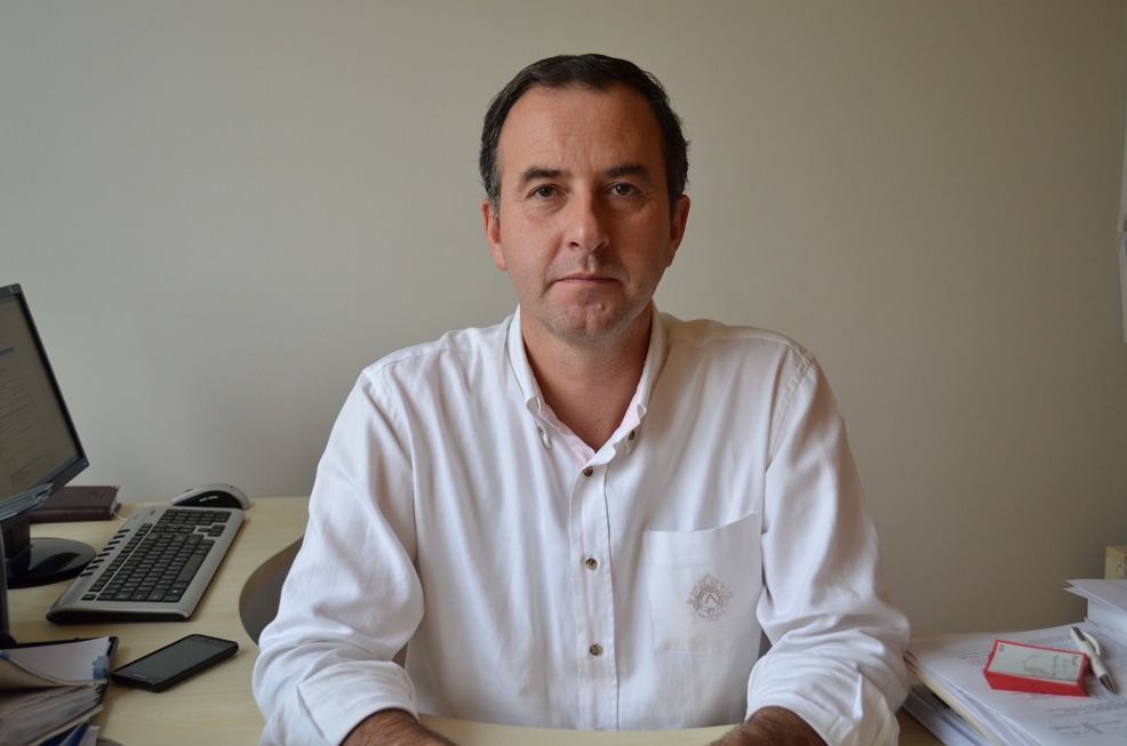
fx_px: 1218
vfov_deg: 34.1
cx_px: 564
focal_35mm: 39
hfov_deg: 49.6
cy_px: 373
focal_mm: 26
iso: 500
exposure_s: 1/60
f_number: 4.2
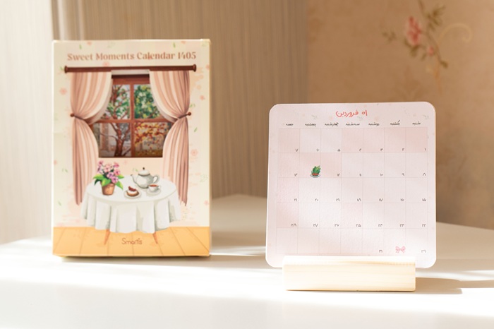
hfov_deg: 27.0
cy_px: 164
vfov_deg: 18.2
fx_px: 1029
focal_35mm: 75
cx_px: 247
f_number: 5
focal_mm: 50
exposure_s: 1/80
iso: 250
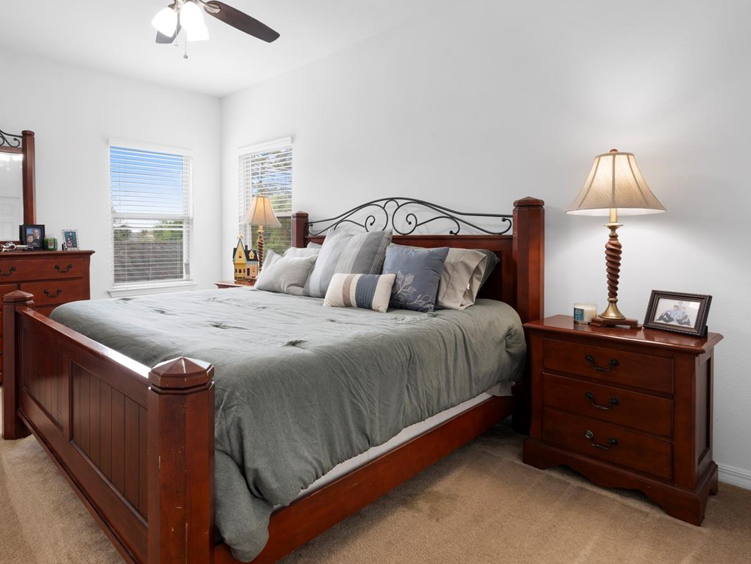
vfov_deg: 63.2
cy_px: 249
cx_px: 304
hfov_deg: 78.2
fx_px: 456
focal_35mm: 21
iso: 200
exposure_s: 1.3
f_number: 9
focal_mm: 16
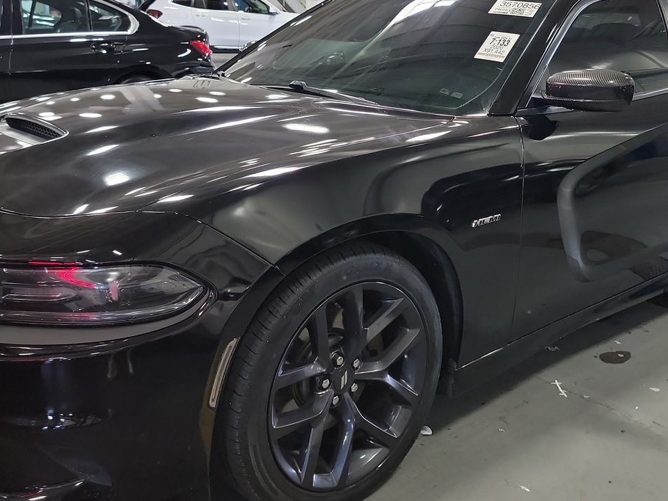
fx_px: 772
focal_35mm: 40
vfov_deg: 35.6
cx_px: 331
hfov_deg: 46.8
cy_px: 166
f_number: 1.8
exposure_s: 1/59
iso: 723
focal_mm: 6.7
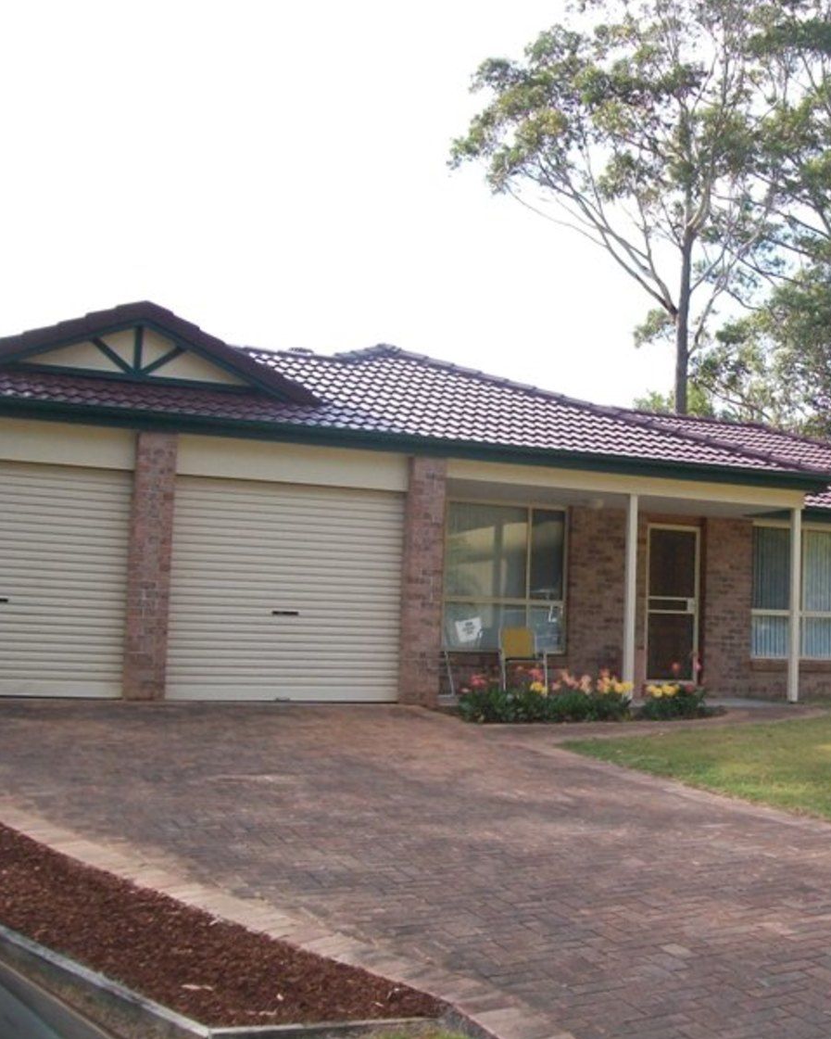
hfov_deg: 31.2
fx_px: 1445
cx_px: 679
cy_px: 520
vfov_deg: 39.5
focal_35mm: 47
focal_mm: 6
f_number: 2.7
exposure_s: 1/500
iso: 80
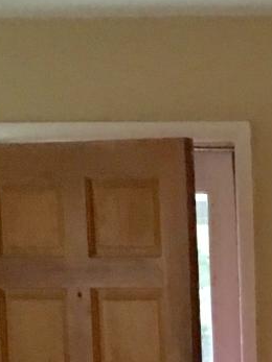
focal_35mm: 167
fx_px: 1751
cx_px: 654
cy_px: 579
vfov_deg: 11.3
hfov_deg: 8.2
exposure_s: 1/4
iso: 50
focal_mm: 4.15
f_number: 2.2
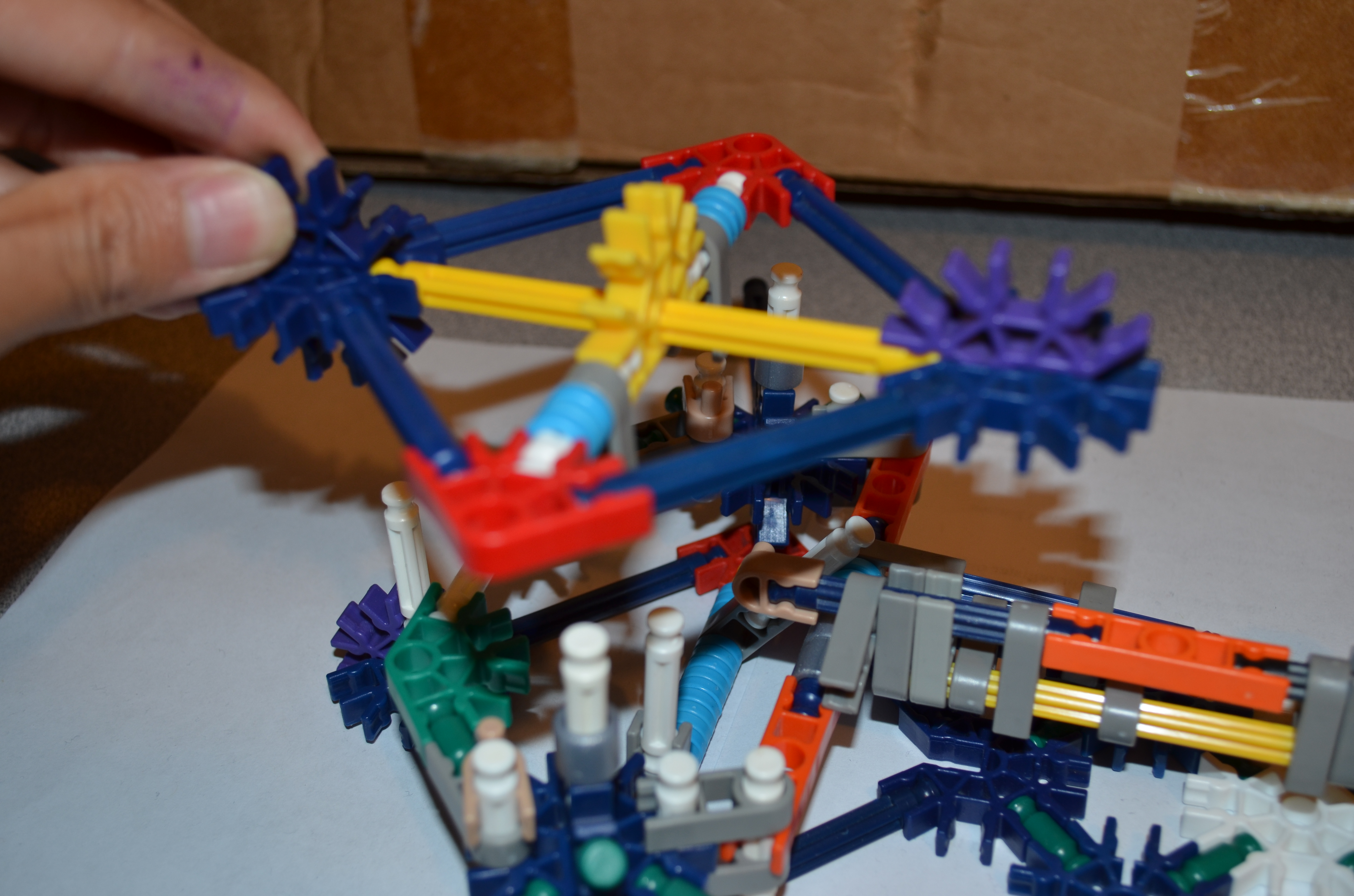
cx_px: 677
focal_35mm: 44
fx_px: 1633
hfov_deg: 45.0
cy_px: 448
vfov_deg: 30.7
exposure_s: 1/30
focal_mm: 29
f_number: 5.6
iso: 200
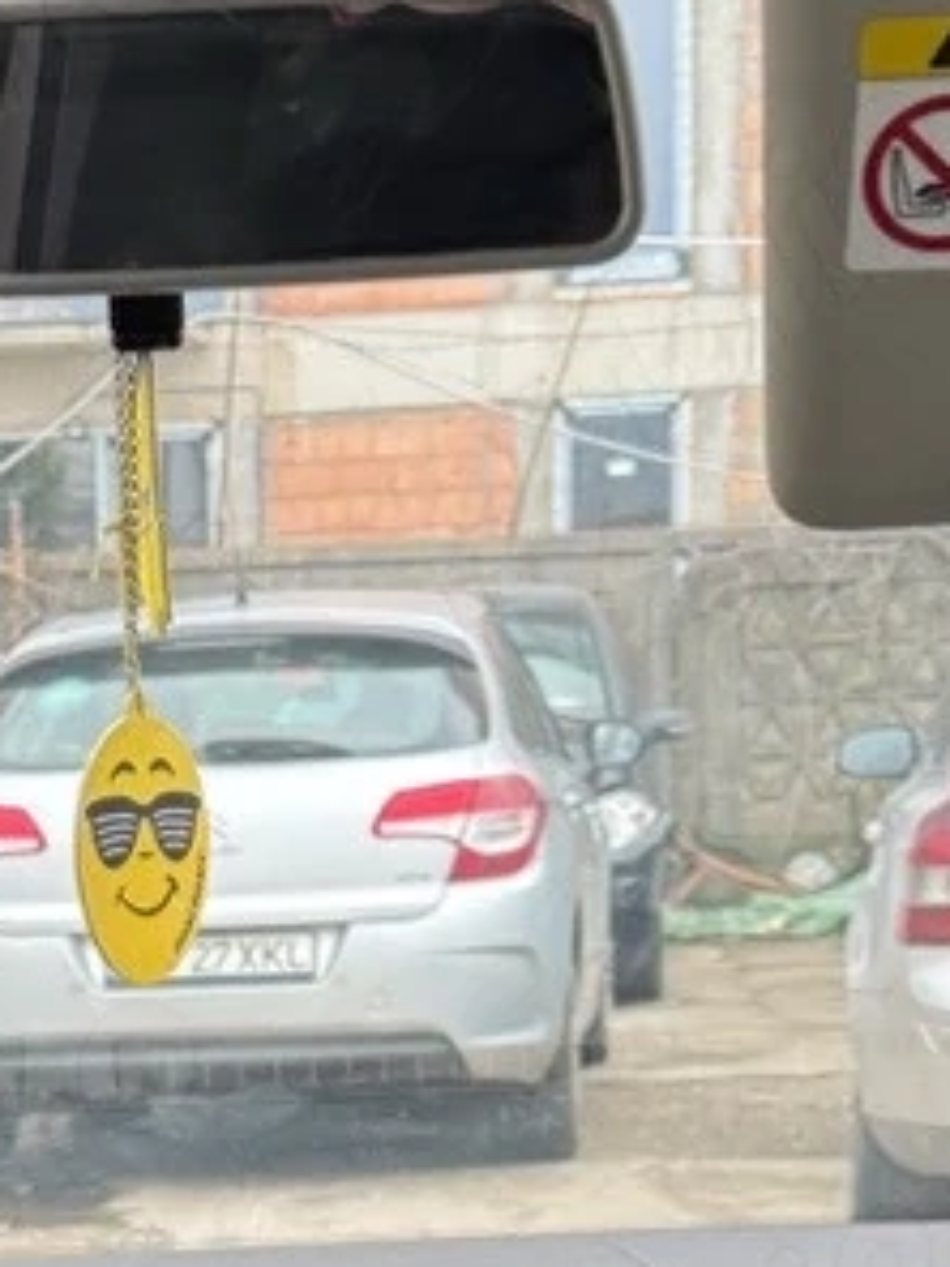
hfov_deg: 13.5
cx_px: 21
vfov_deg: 17.4
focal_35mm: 108
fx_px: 3952
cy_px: 1511
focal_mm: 6.76
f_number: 1.78
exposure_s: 1/252
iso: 100
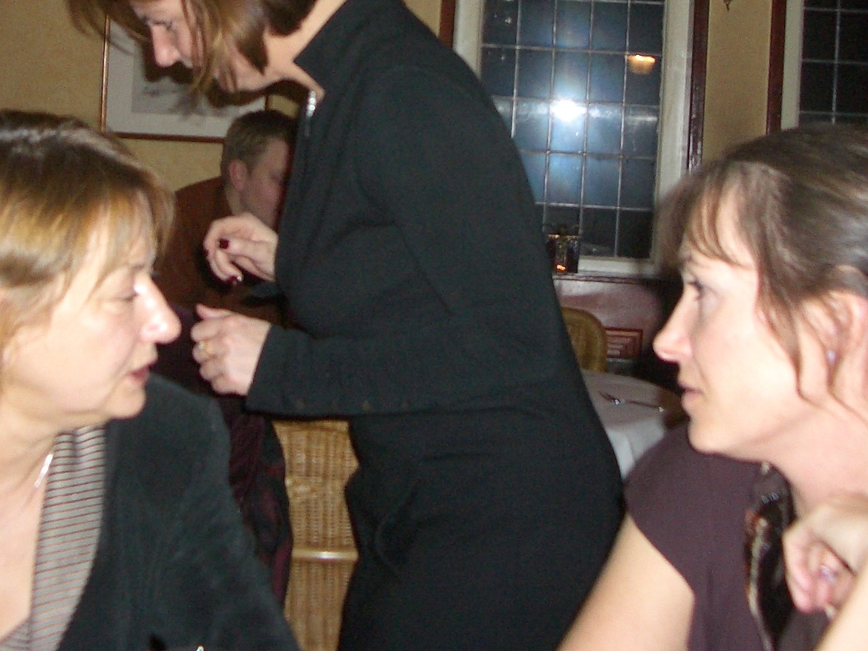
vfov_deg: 20.7
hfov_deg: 28.1
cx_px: 352
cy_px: 18
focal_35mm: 69
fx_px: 1730
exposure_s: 1/60
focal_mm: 5.8
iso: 100
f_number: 2.6
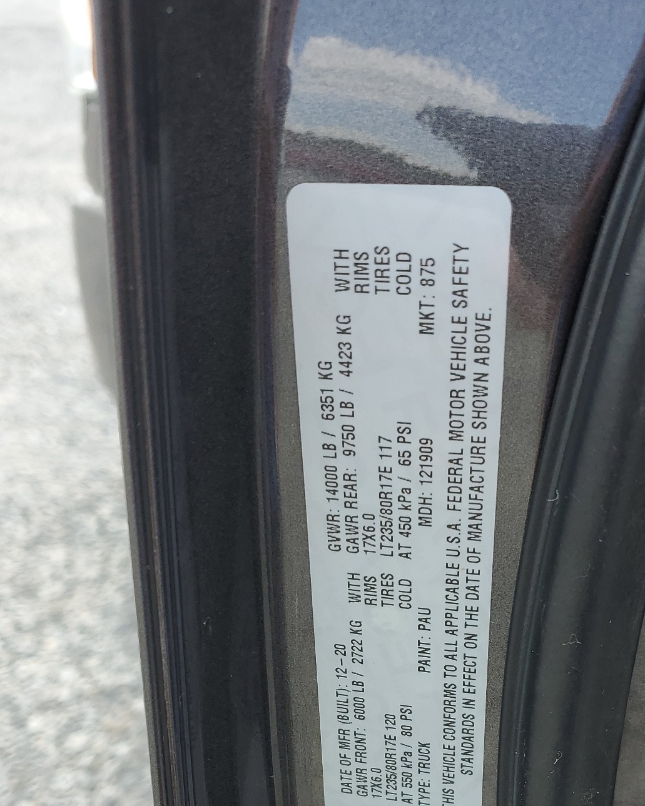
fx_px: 1002
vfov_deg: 41.9
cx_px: 376
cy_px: 644
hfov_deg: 35.6
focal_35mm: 42
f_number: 1.5
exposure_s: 1/526
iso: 50
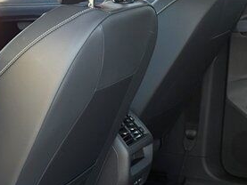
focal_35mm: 111
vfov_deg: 13.2
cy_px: 173
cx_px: 247
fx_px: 792
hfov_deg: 17.3
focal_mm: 6.76
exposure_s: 1/242
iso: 100
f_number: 1.78
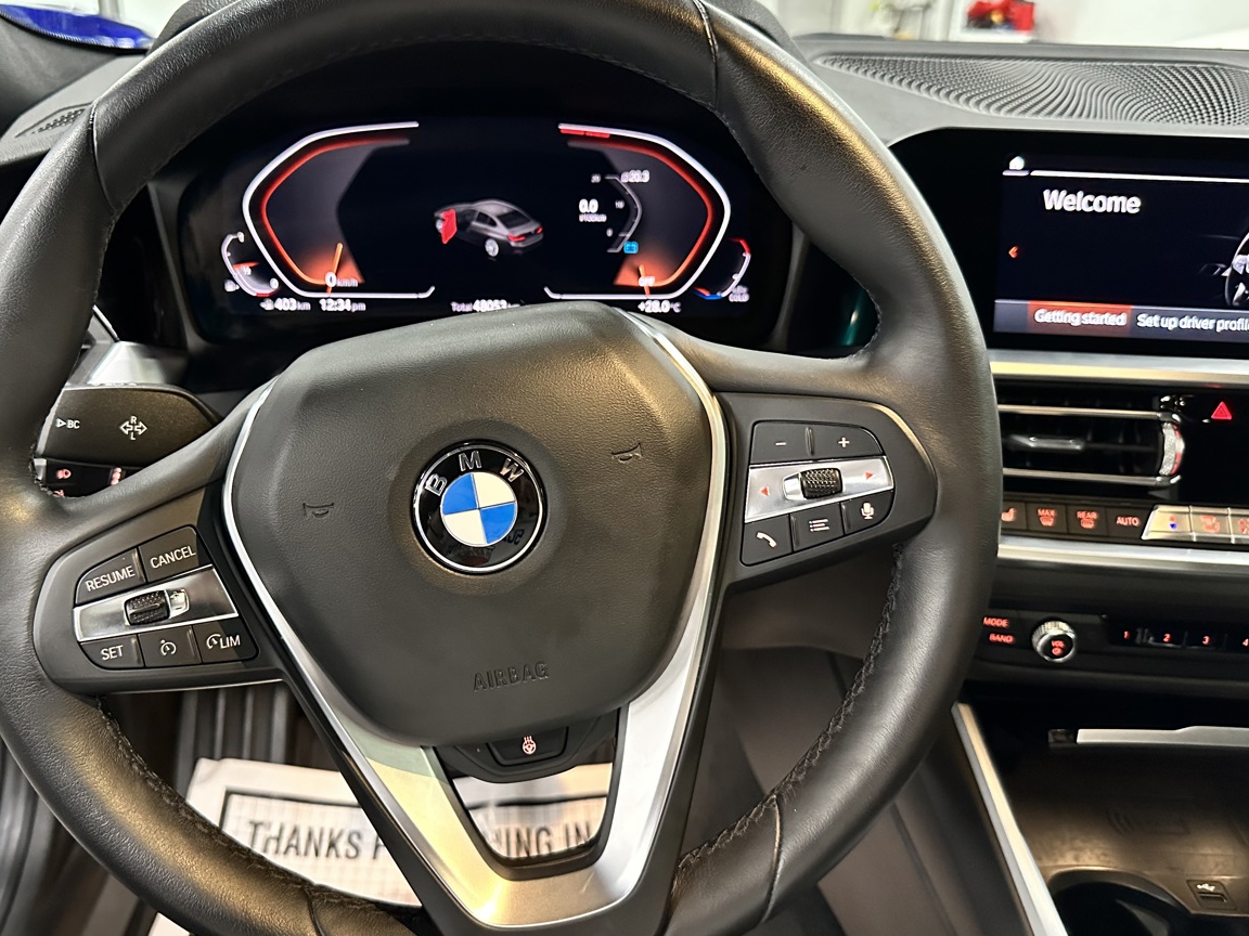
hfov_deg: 59.8
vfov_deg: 46.8
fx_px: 1082
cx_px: 551
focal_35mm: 30
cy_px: 444
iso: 800
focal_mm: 6.86
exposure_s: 1/41
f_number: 1.78
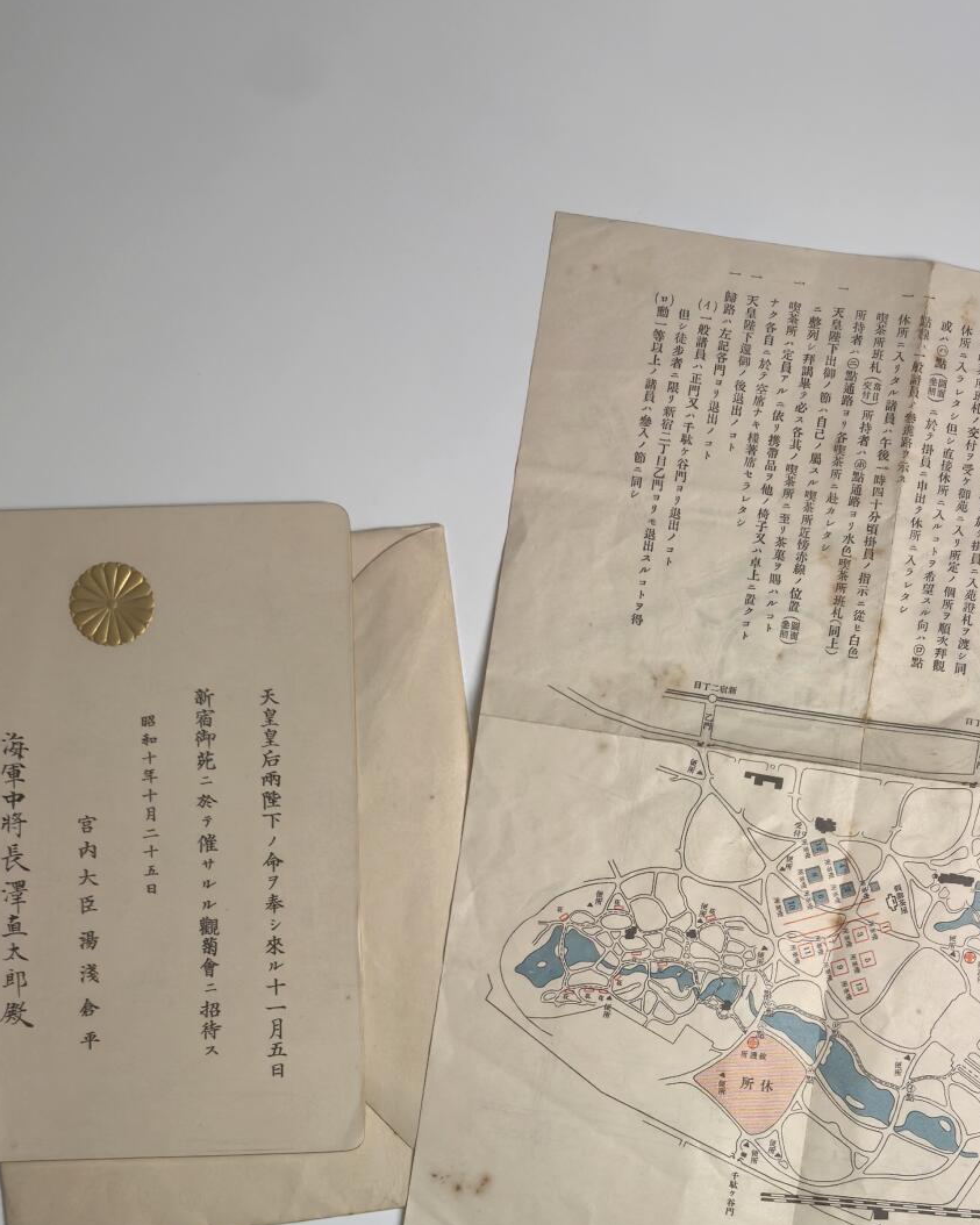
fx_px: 2176
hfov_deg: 25.4
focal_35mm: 60
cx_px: 555
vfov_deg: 30.6
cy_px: 1003
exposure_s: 1/100
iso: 100
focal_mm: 5.75
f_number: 4
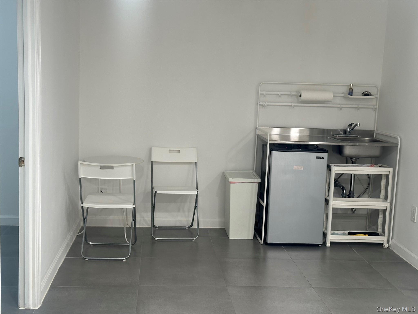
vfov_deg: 30.3
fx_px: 580
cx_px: 209
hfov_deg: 39.7
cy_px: 157
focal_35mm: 48
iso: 100
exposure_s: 1/60
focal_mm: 6.86
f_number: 1.78
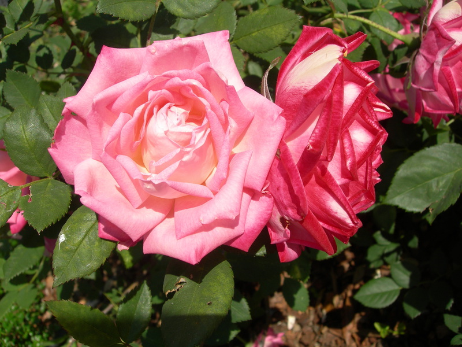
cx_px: 231
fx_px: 507
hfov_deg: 49.0
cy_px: 174
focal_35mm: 38
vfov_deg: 37.7
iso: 50
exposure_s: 1/631
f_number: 4.8
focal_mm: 7.8
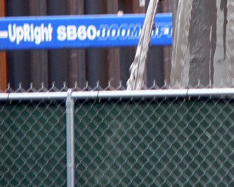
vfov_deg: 1.6
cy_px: 33
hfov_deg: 2.0
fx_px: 6706
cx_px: 233
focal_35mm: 969
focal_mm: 72
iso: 200
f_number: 2.8
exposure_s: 1/60
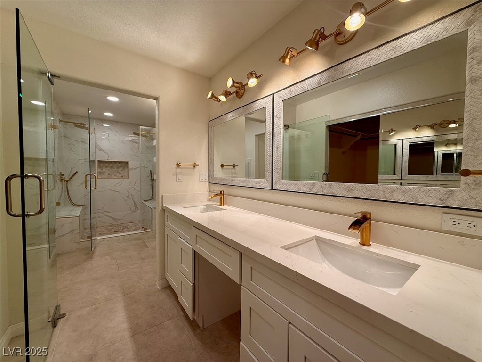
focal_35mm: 14
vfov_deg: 85.7
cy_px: 181
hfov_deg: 102.1
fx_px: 195
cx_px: 241
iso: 64
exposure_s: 1/120
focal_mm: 2.22
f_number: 2.2
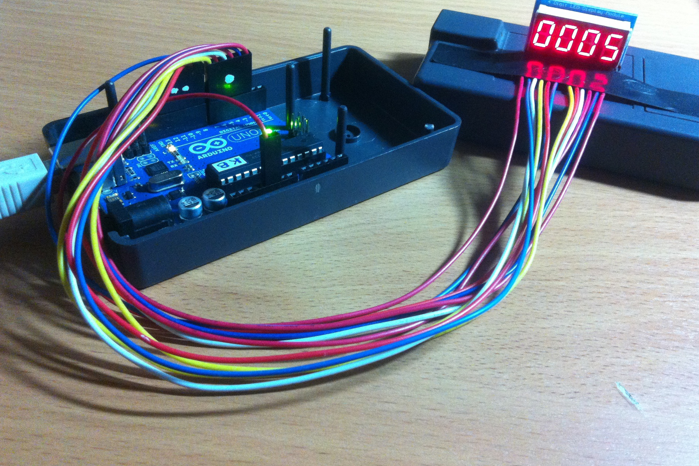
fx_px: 738
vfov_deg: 35.0
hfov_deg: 50.7
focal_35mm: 38
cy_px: 207
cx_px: 353
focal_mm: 3.85
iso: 320
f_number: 2.8
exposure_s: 1/15
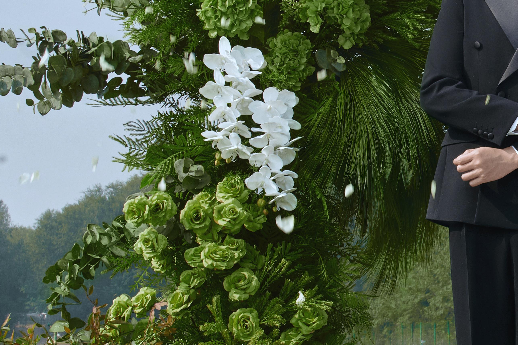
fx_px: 3281
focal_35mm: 228
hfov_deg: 8.9
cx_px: 567
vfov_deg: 6.0
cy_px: 124
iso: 160
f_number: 16
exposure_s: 1/160
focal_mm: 74
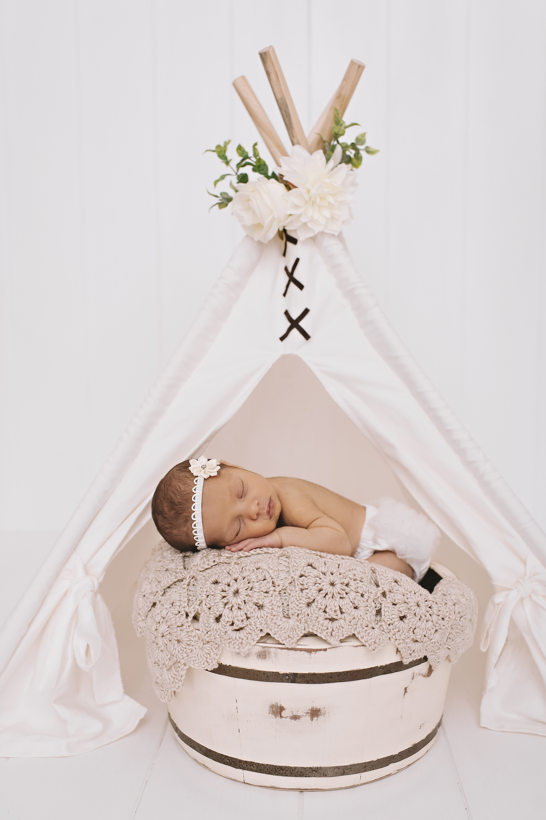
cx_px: 273
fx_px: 797
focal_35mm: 35
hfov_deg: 37.8
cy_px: 410
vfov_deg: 54.5
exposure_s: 1/250
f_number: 3.5
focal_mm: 35
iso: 500
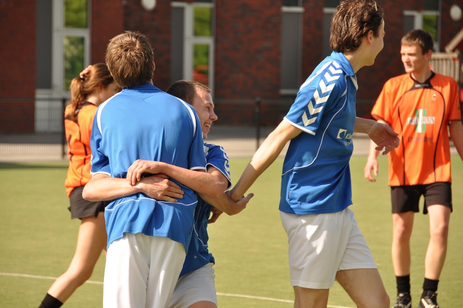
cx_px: 232
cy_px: 154
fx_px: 2890
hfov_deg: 9.2
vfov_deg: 6.1
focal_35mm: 225
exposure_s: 1/1000
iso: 400
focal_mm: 150
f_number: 5.6
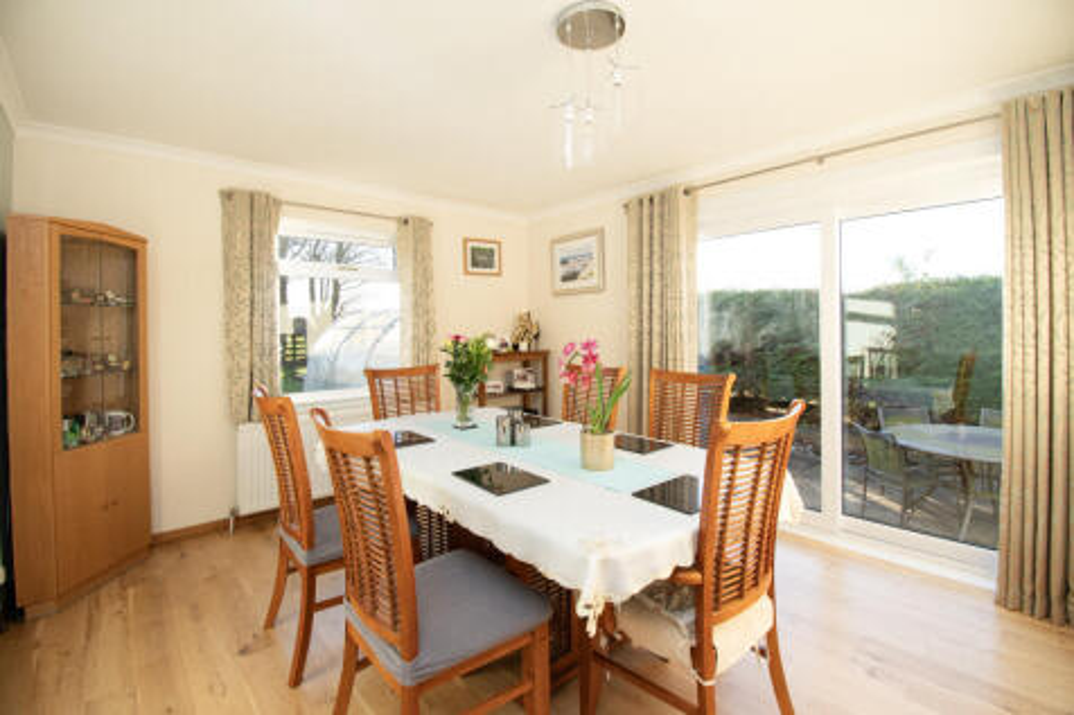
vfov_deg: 77.3
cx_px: 537
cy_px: 358
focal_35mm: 15
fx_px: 447
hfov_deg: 100.4
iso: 250
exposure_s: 1/40
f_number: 8
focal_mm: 10
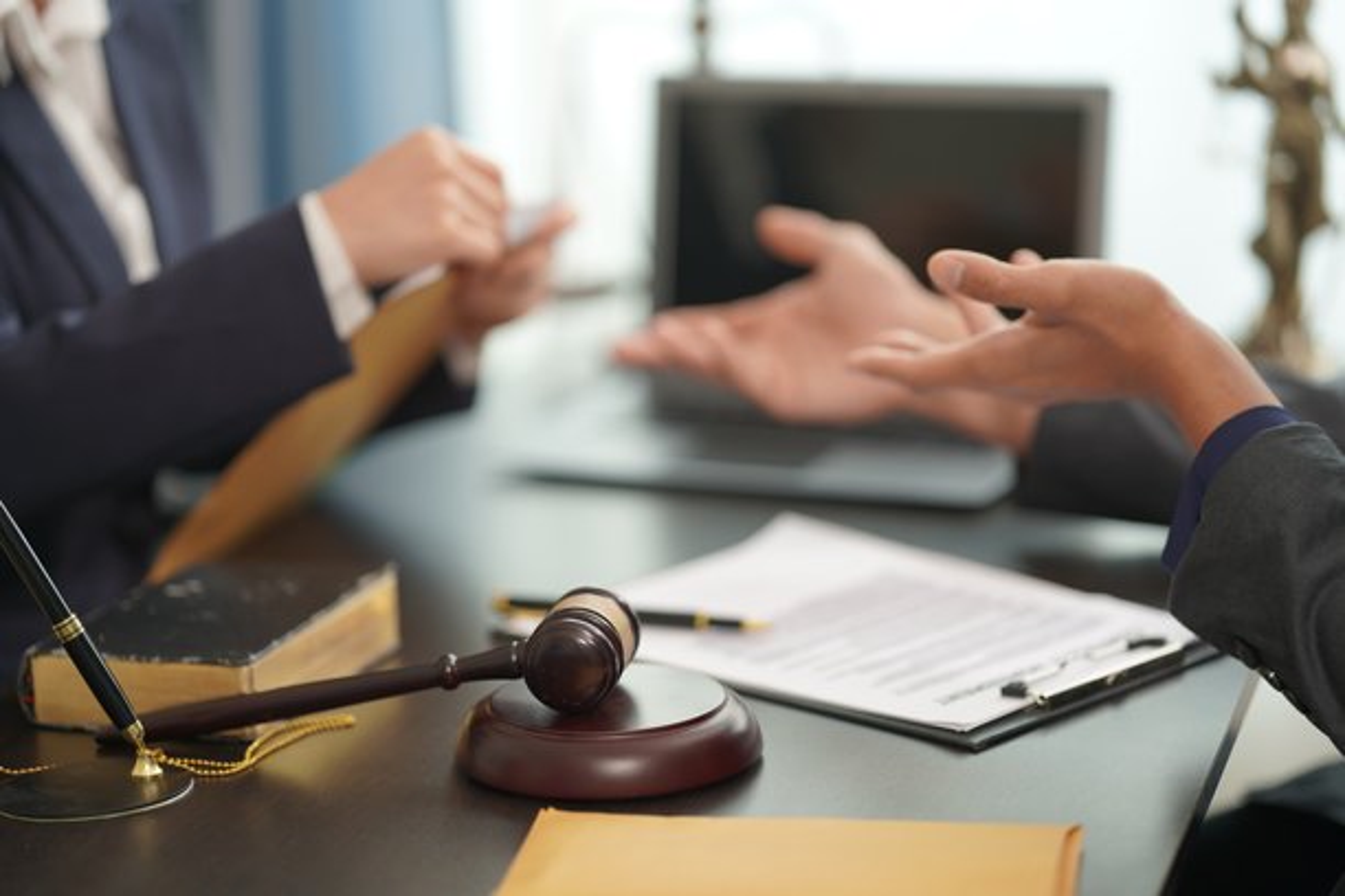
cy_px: 448
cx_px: 672
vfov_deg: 16.1
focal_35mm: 85
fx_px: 3175
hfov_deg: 23.9
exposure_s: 1/160
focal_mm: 85
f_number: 1.4
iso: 100
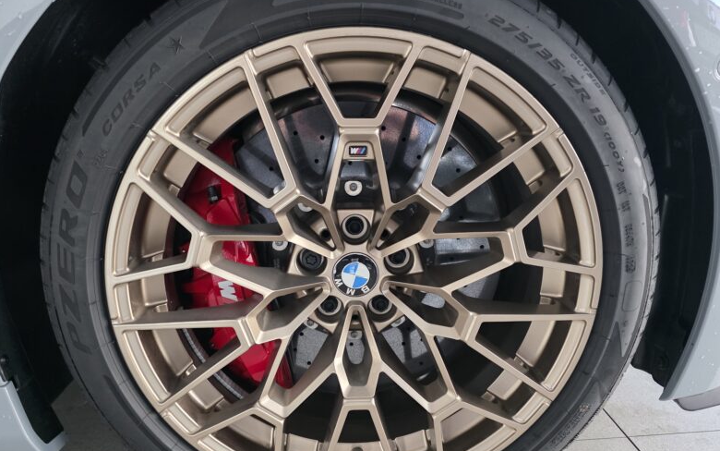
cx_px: 352
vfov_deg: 49.1
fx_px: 491
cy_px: 264
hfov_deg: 72.5
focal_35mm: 25
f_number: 1.7
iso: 1000
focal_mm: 6.3
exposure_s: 1/100
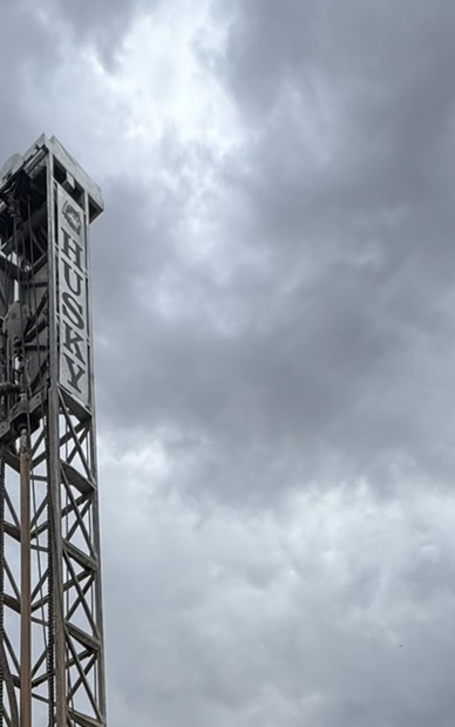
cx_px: 147
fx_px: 971
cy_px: 1005
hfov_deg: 26.2
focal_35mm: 49
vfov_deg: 30.0
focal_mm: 2.22
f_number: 2.2
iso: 40
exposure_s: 1/591
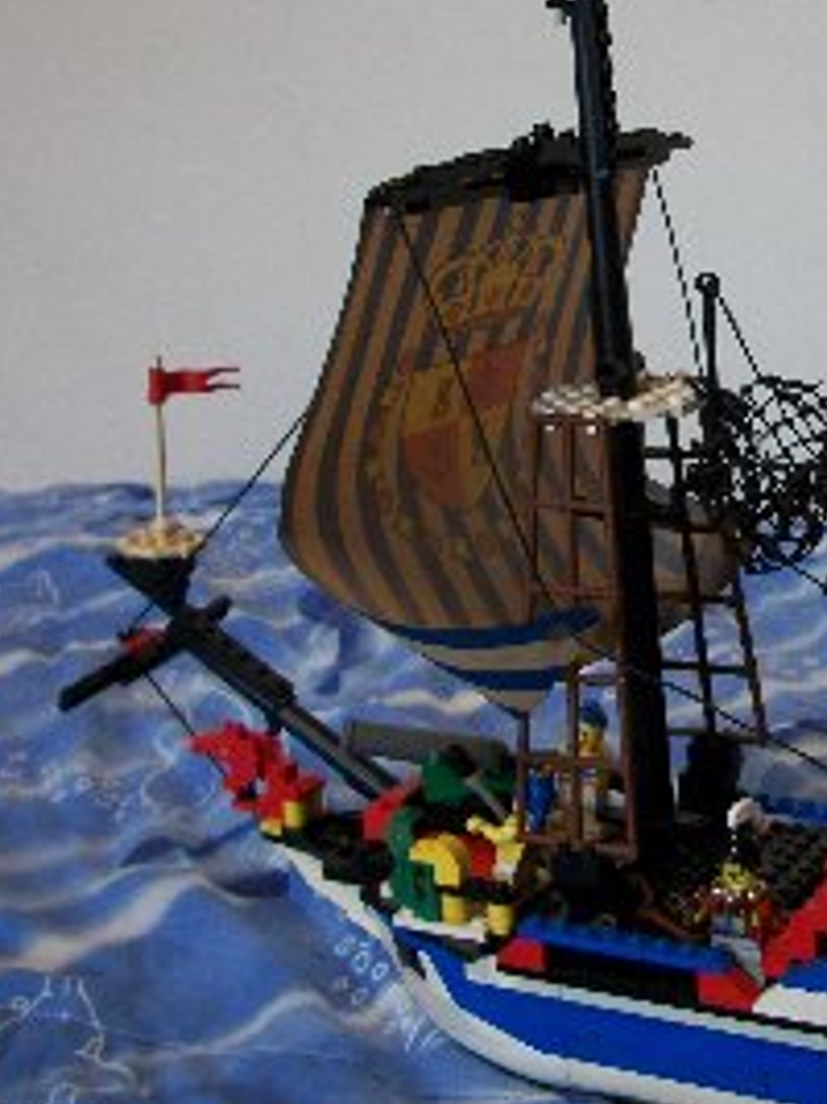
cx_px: 872
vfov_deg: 32.7
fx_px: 1881
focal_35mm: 59
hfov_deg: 23.5
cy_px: 476
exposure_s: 1/30
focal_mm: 6.3
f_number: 3.1
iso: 160
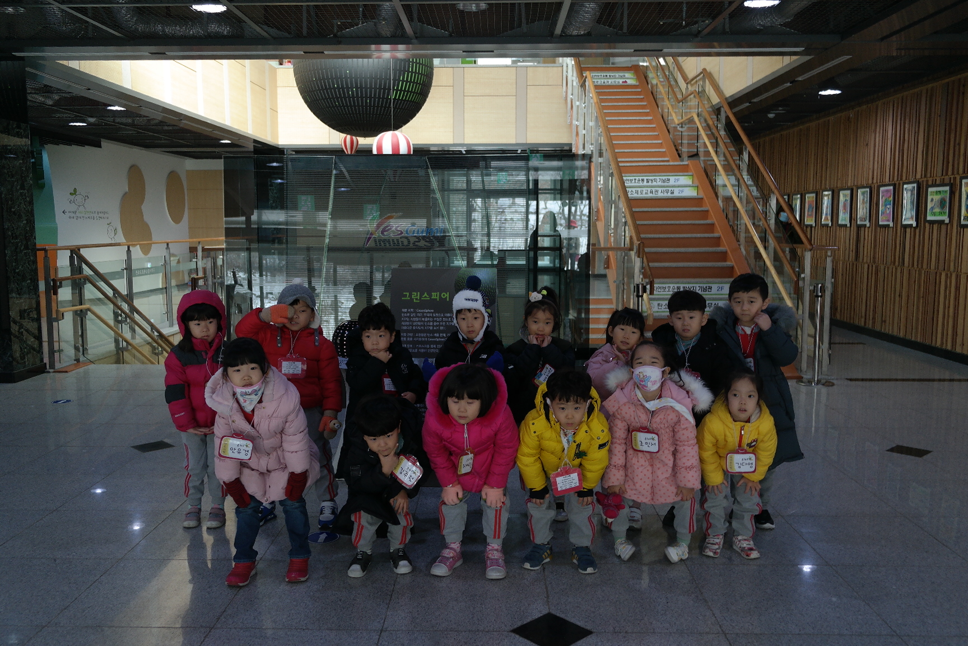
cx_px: 484
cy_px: 323
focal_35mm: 30
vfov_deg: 43.6
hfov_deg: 61.9
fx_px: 807
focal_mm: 20
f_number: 3.5
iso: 200
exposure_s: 1/40
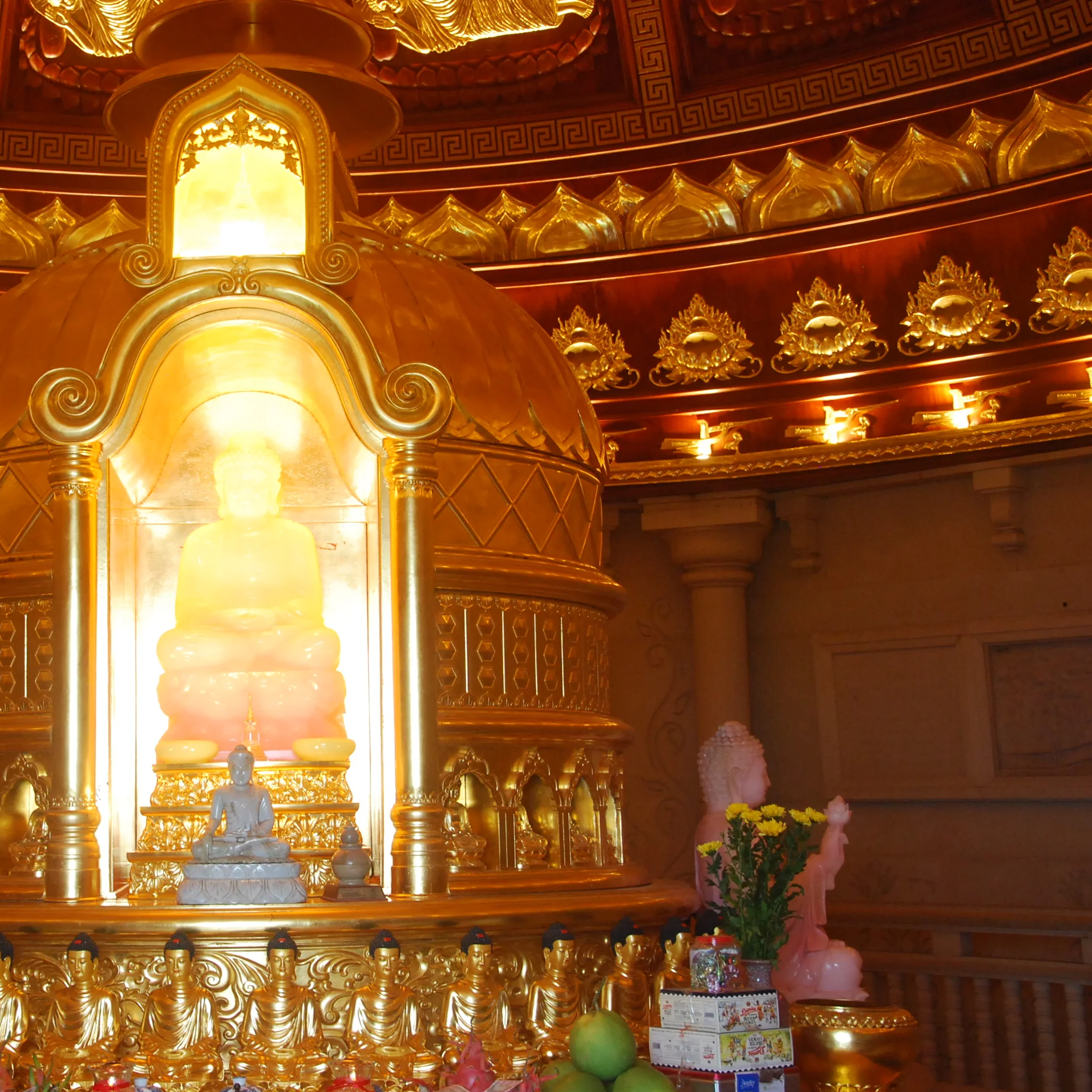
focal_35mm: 58
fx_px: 2070
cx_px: 281
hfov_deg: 29.1
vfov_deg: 29.6
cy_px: 542
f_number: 5
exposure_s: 1/80
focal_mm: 30
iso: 800
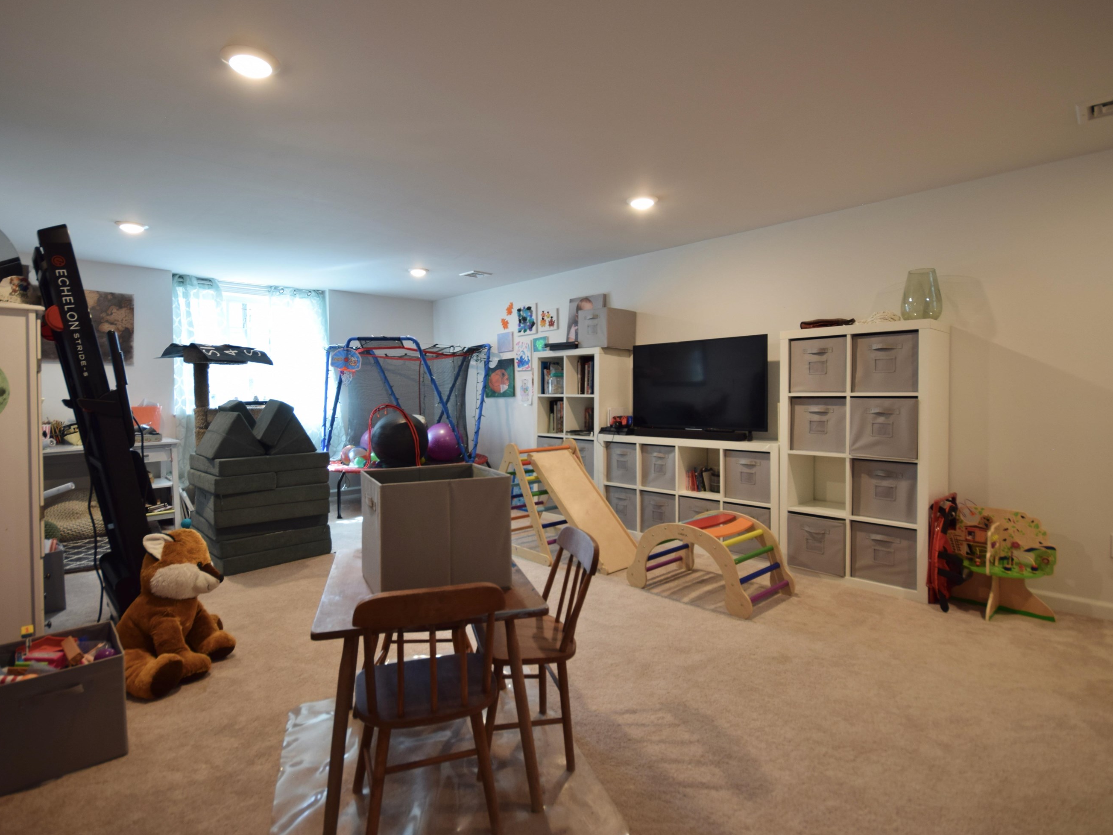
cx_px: 538
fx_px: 547
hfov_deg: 91.0
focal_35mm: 17
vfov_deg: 74.7
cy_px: 407
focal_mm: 10
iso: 200
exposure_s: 1/10
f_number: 6.3
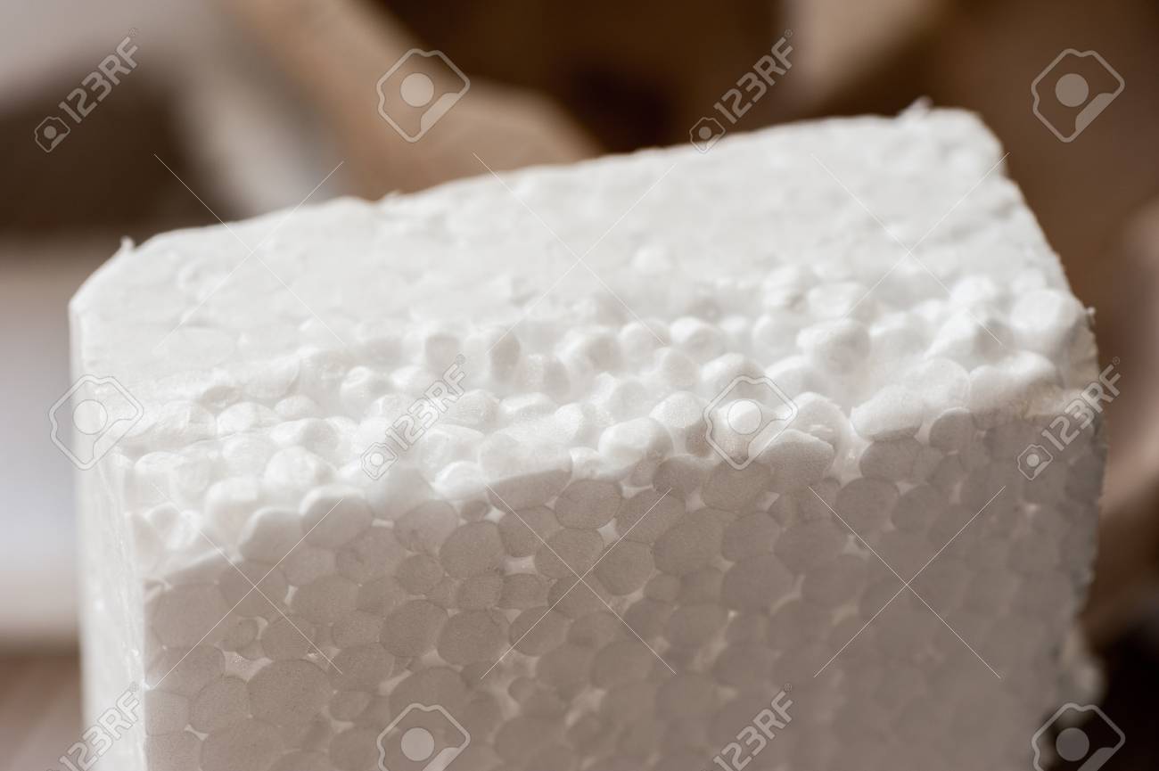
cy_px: 386
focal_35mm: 105
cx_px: 580
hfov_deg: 19.5
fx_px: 3378
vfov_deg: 13.0
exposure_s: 1/160
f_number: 7.1
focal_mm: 105
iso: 400
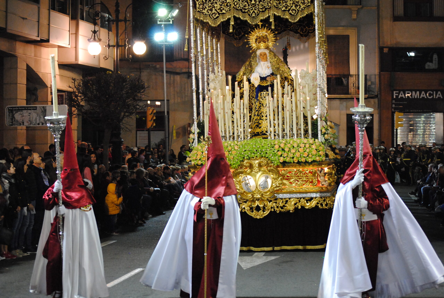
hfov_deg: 24.6
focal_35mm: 82
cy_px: 149
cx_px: 222
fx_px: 1020
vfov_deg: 16.6
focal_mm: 55
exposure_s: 1/100
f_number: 5
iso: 1600
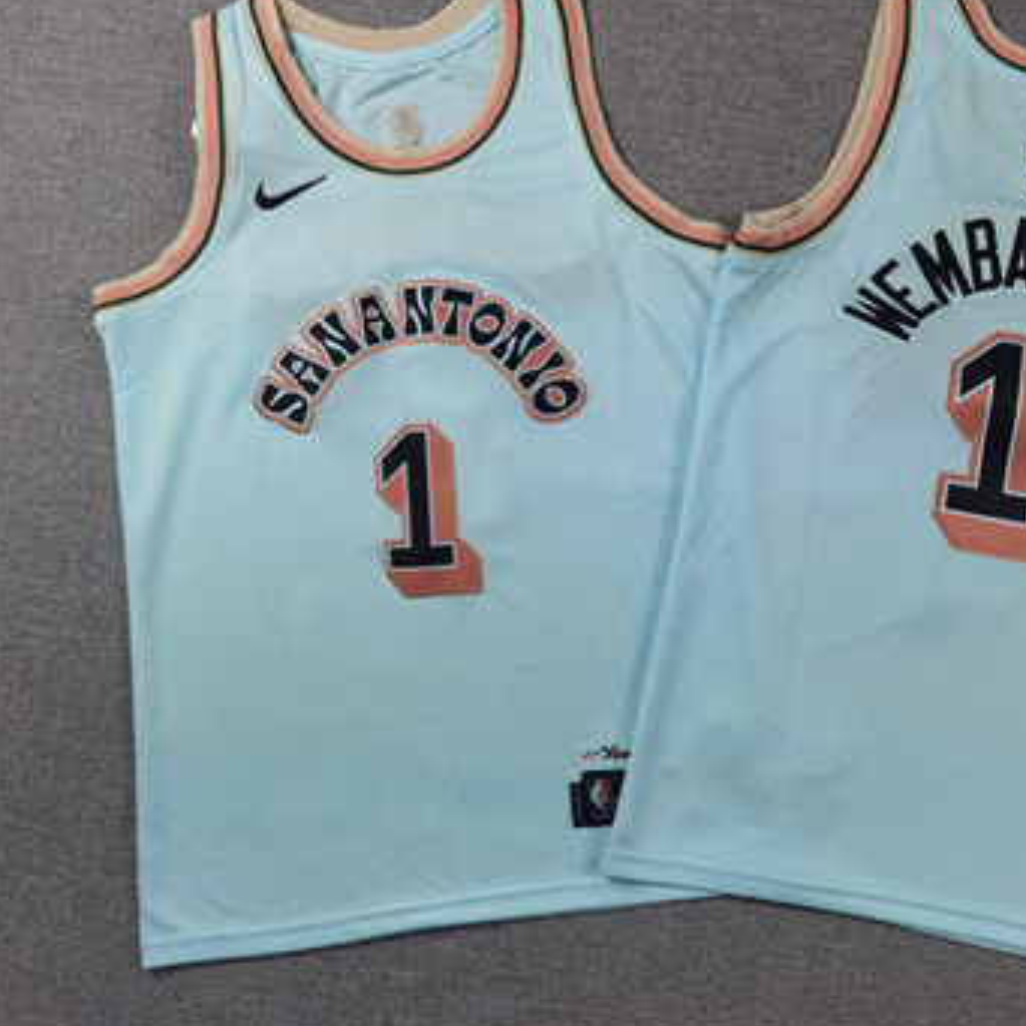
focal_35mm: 35
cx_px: 737
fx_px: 1174
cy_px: 501
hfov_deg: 46.0
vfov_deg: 47.2
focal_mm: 6.71
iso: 160
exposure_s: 1/796
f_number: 1.9
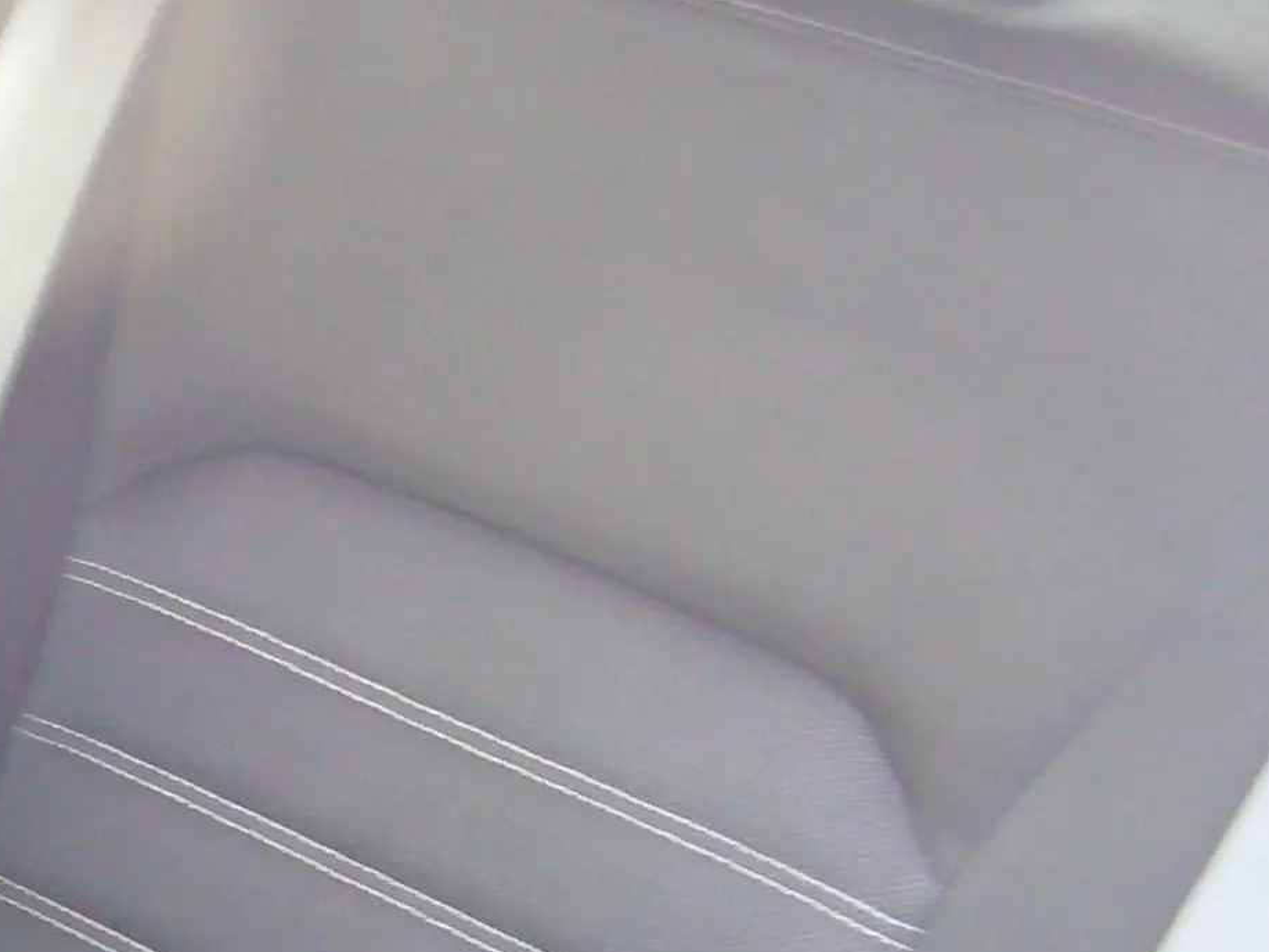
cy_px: 884
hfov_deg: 21.2
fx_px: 3153
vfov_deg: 16.9
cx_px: -238
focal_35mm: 86
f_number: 2.8
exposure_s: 1/13
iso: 200
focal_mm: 4.6
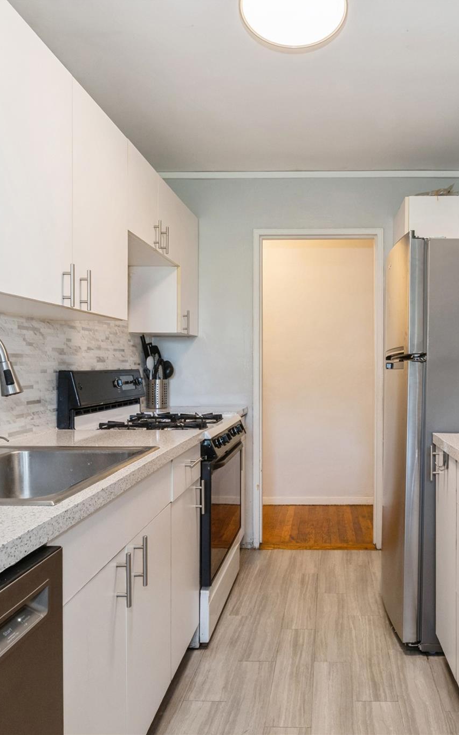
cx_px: 280
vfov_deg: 77.1
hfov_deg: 52.6
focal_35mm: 23
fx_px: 460
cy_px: 367
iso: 640
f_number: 14
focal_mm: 15
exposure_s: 1/6
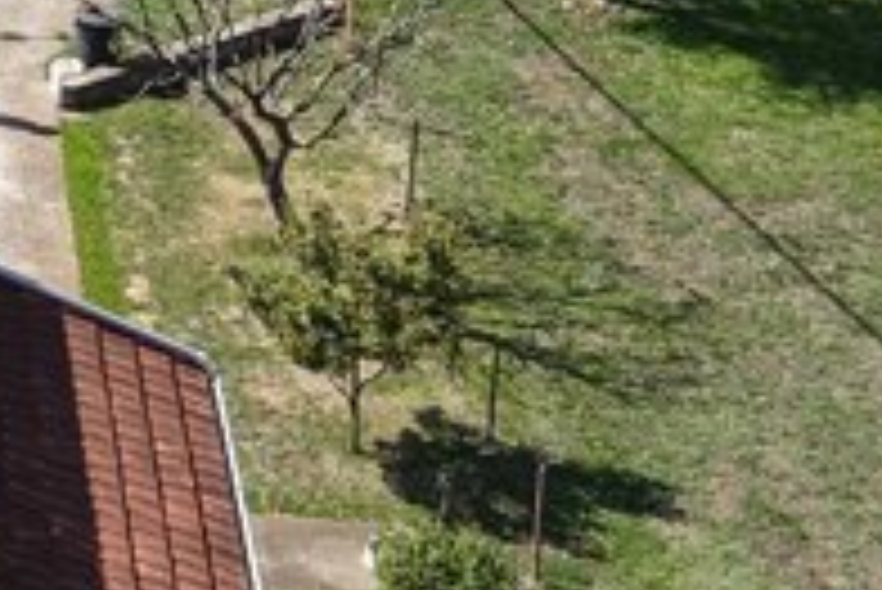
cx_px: -819
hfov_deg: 12.1
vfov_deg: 8.8
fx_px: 3751
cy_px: -266
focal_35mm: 153
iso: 190
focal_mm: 8.67
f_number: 1.8
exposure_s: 1/3200
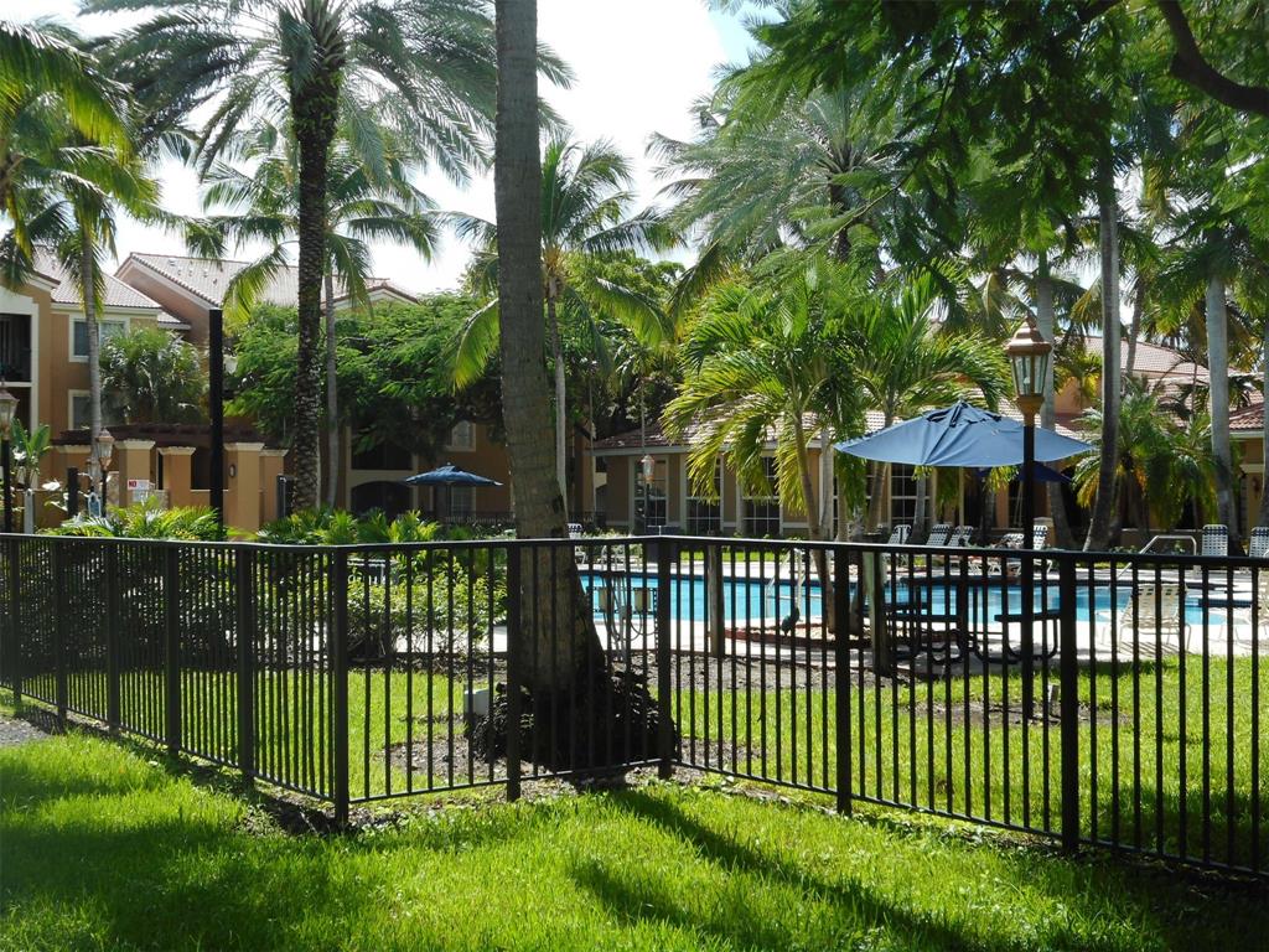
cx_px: 634
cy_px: 476
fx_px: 1870
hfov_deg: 37.5
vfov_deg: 28.6
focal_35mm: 51
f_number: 4.9
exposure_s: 1/200
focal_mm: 9.1
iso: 80
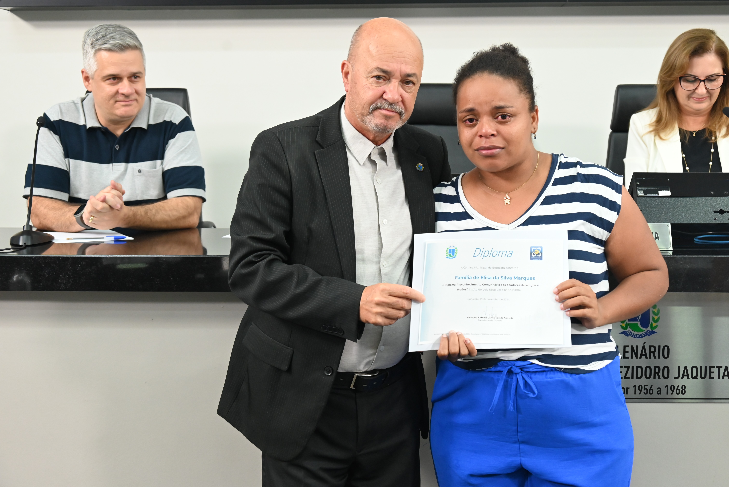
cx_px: 385
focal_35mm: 49
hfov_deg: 40.3
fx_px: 993
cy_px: 237
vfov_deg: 27.5
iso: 2200
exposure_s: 1/125
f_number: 5.3
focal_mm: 46
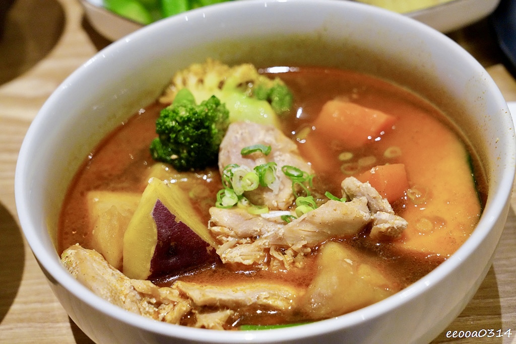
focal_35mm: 61
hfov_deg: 32.9
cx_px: 258
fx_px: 874
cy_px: 172
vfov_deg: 22.3
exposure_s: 1/250
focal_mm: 61
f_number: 7.1
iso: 6400
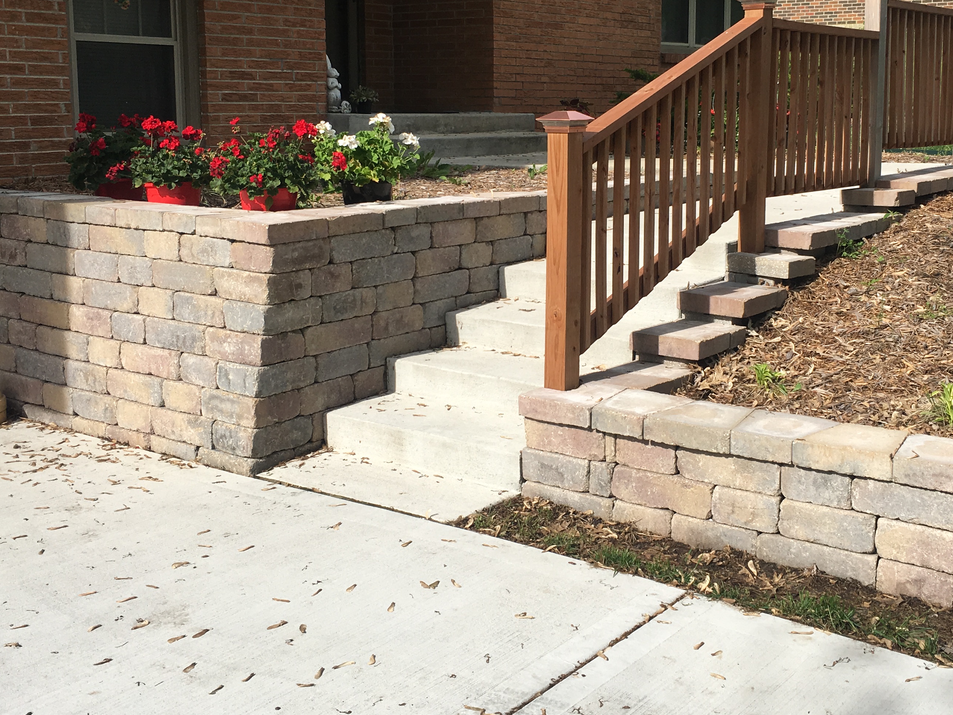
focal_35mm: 45
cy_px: 285
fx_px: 1239
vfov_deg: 32.1
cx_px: 549
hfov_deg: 42.0
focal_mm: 4.15
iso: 25
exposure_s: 1/1202
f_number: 2.2
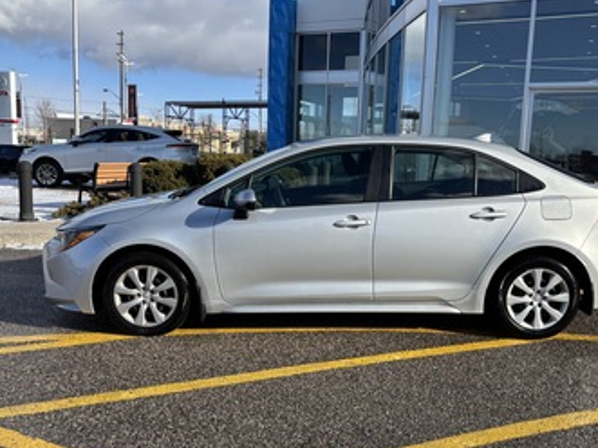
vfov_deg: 42.9
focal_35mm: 33
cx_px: 329
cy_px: 230
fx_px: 570
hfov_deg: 55.3
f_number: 1.6
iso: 50
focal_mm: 5.96
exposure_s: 1/3311
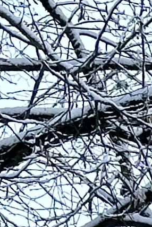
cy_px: 478
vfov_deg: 4.3
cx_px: 457
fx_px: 2972
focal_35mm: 470
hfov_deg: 2.9
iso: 64
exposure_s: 1/672
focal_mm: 6.86
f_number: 1.78
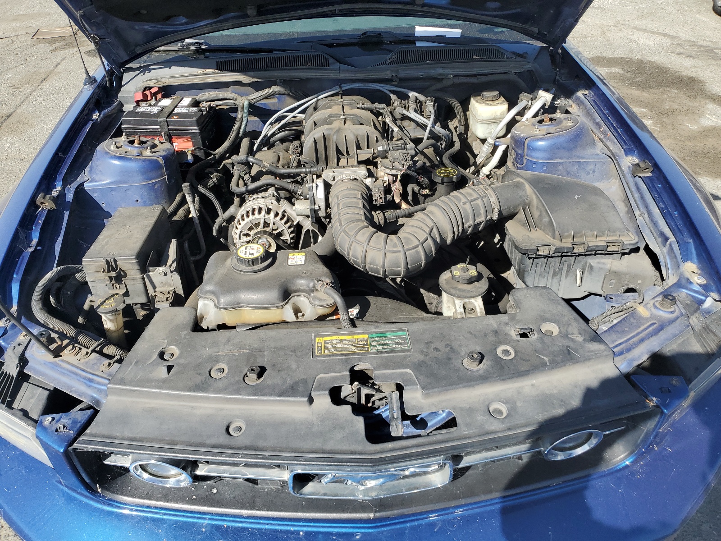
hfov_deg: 67.3
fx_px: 542
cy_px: 270
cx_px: 360
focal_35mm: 26
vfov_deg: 53.1
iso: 50
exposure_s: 1/1667
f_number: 1.5
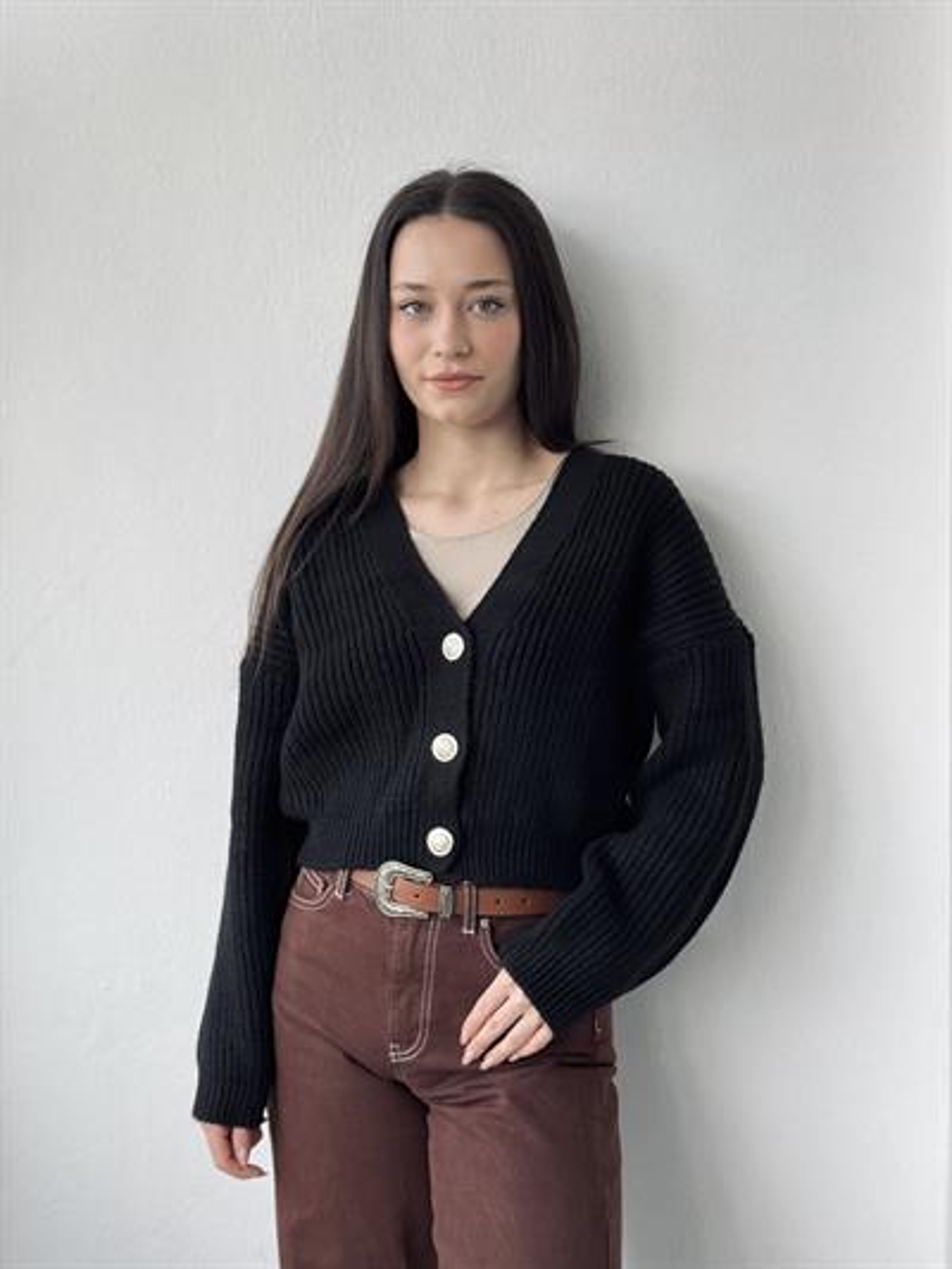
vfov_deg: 39.6
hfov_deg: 30.3
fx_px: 1759
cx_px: 476
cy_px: 634
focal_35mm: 48
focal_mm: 6.76
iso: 64
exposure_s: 1/394
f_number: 1.78
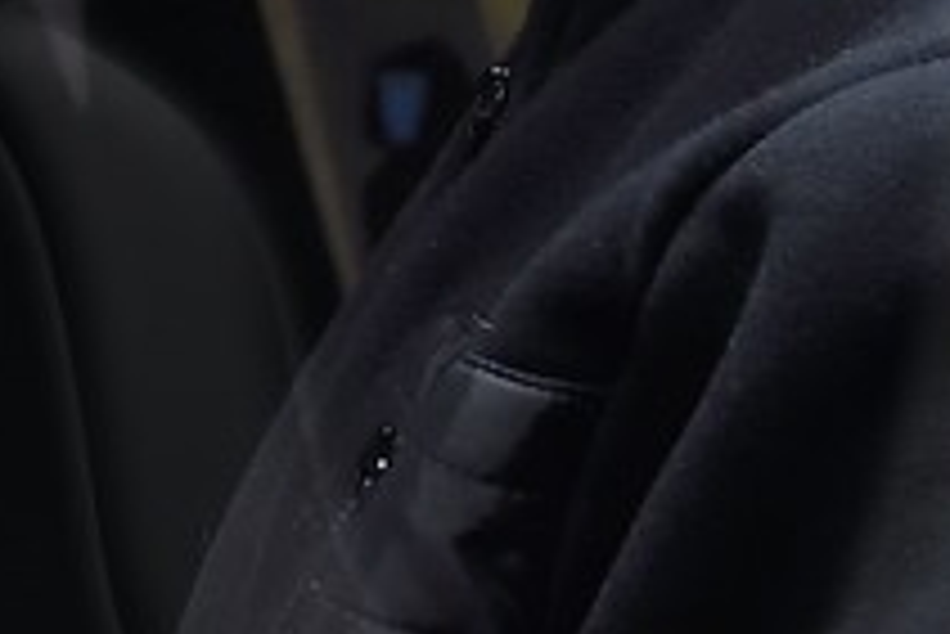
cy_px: 20
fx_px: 6205
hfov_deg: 8.4
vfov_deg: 5.8
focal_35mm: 235
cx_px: -716
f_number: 6.3
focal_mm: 31
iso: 1600
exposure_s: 1/60
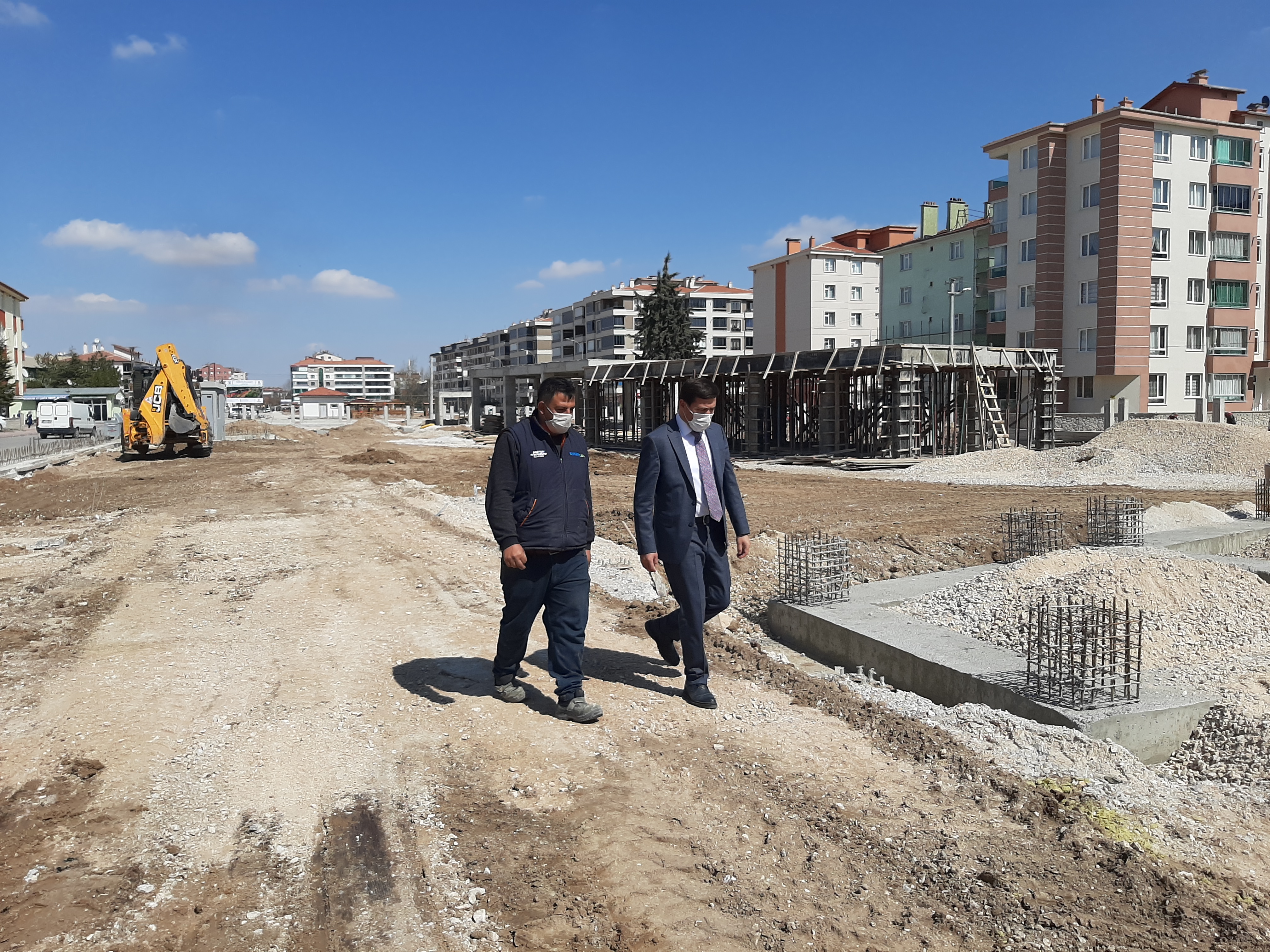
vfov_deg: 53.1
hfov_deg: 67.3
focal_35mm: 26
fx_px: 954
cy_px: 476
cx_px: 635
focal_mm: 3.93
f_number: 1.7
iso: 40
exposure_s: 1/4878
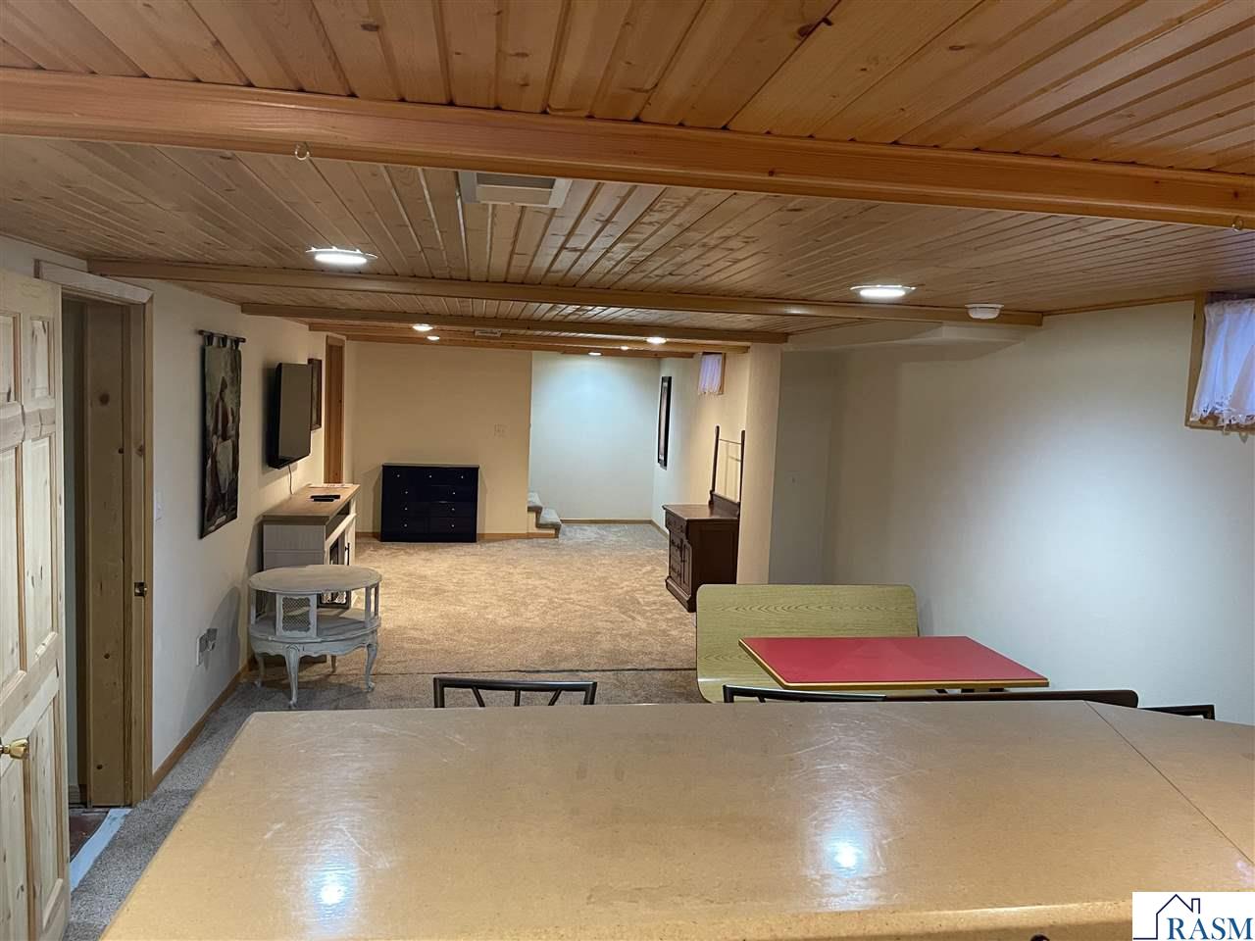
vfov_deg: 54.9
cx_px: 628
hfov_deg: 69.4
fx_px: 906
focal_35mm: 25
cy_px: 470
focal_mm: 5.1
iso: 320
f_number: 1.6
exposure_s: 1/60
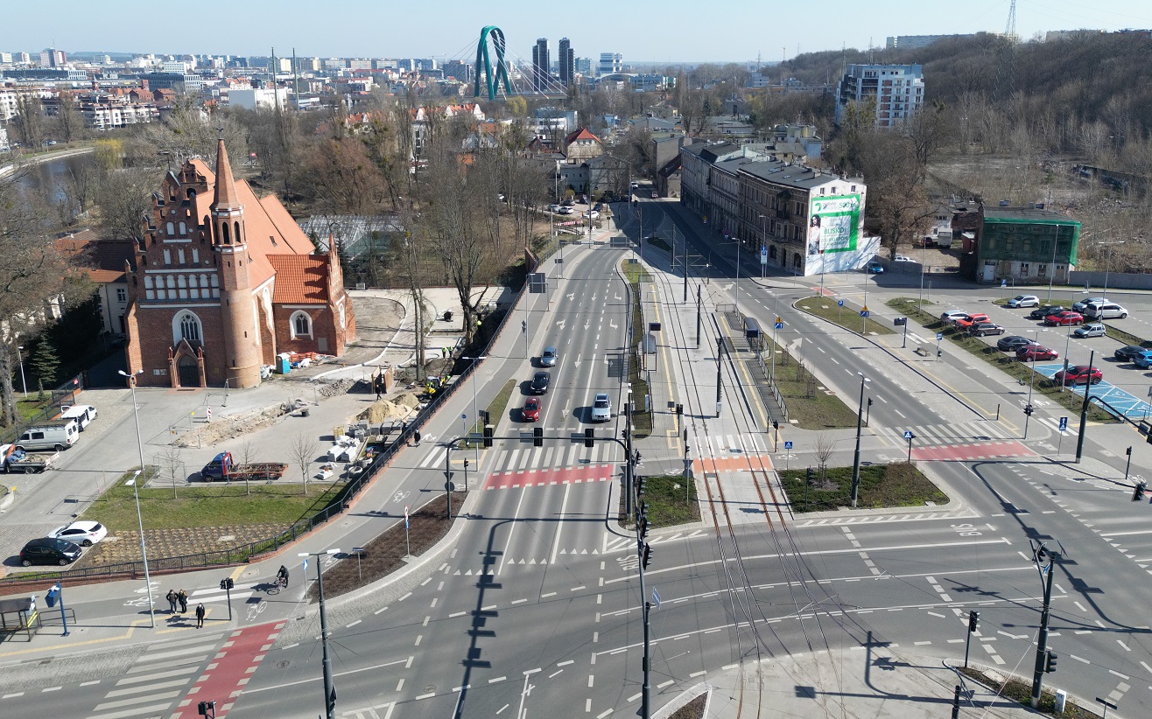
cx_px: 601
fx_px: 910
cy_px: 299
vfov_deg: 43.0
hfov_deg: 64.6
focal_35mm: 29
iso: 120
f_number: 1.7
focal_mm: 6.72
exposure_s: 1/2000
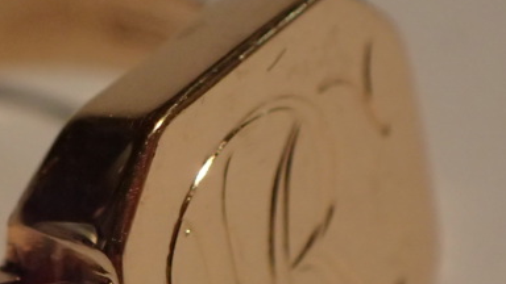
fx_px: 3046
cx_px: 61
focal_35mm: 227
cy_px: 291
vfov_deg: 5.3
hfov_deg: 9.5
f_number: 4.9
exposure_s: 1/160
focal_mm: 18
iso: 800
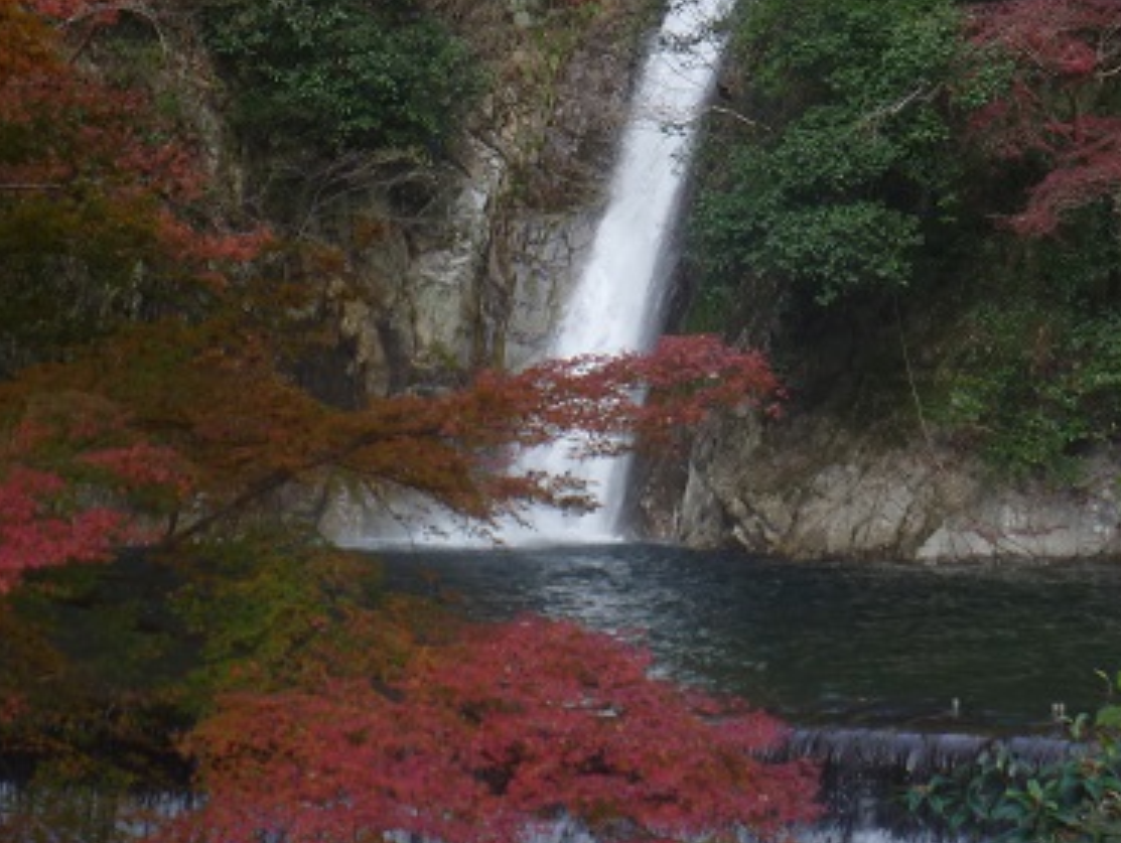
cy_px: 224
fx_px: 2626
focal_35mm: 81
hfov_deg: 24.1
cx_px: 465
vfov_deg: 18.1
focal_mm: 8.3
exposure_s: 1/100
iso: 80
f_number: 3.7
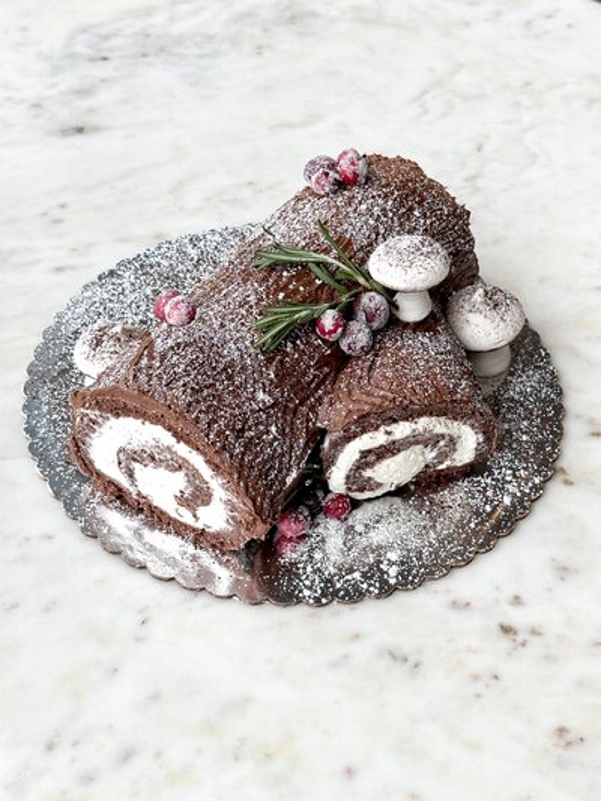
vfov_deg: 39.6
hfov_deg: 30.3
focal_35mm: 48
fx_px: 1111
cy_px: 400
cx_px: 300
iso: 64
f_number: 1.78
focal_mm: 6.76
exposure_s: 1/111
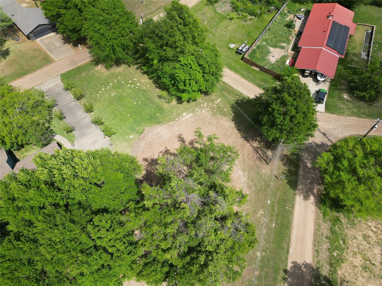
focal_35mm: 24
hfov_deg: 71.6
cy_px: 143
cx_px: 191
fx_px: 265
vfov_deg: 56.8
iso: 100
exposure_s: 1/2000
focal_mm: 6.72
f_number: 1.7
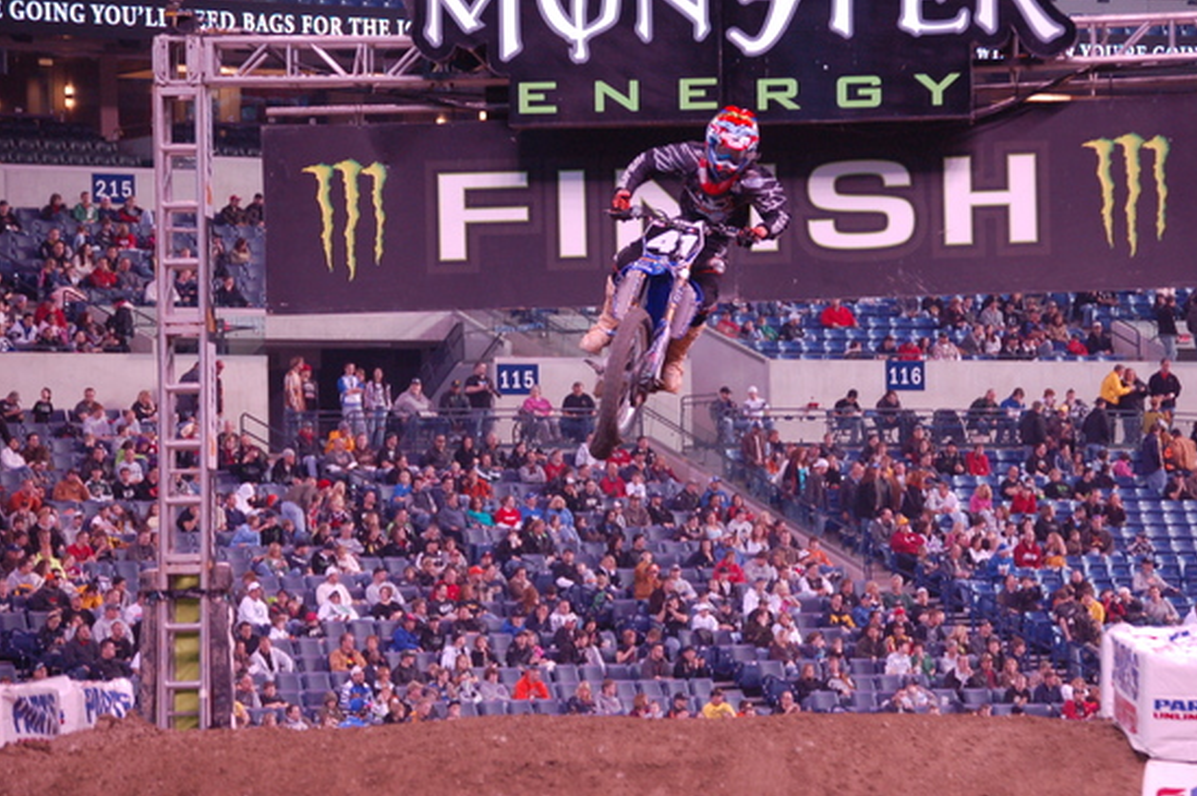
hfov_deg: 11.2
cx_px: 696
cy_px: 371
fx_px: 6099
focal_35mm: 184
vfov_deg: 7.5
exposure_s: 1/160
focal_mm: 105
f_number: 5
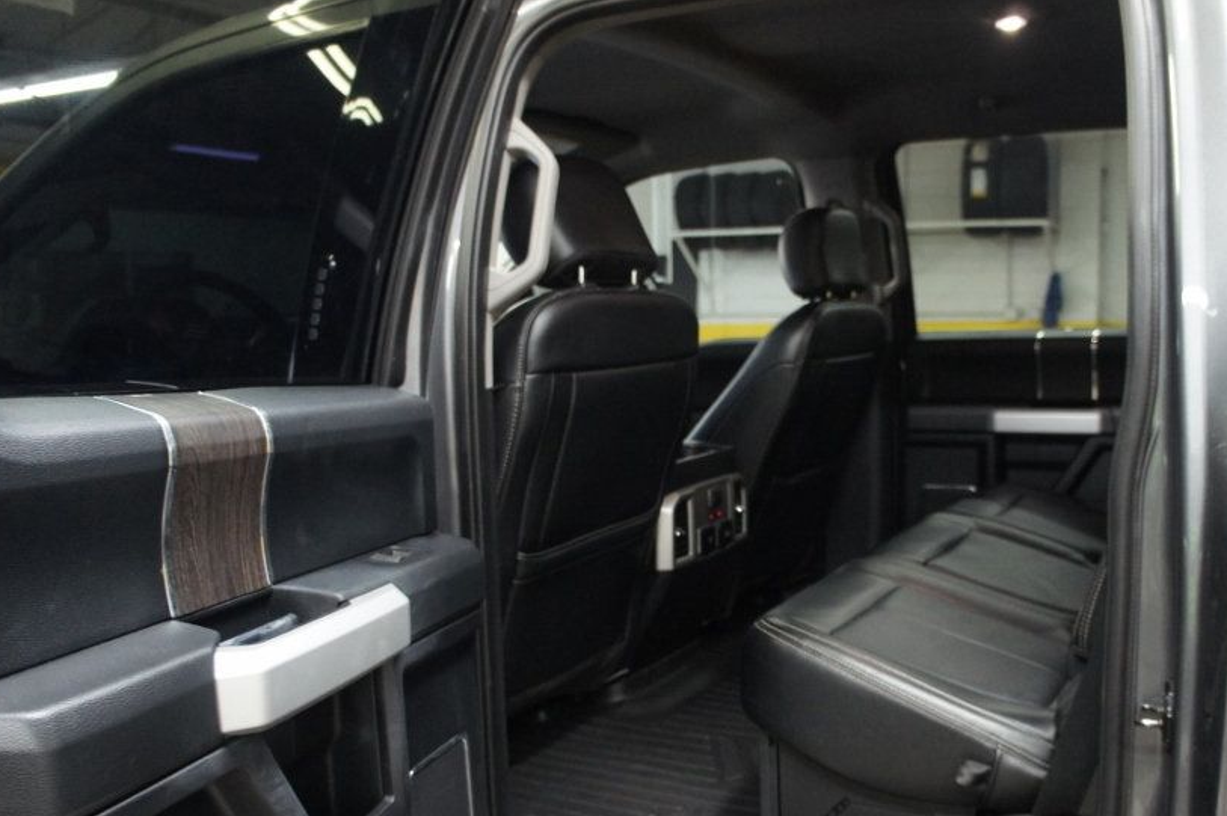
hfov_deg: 55.4
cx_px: 732
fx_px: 1158
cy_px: 509
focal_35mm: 34
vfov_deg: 38.6
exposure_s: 1/30
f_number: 3.5
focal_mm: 18
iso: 1600
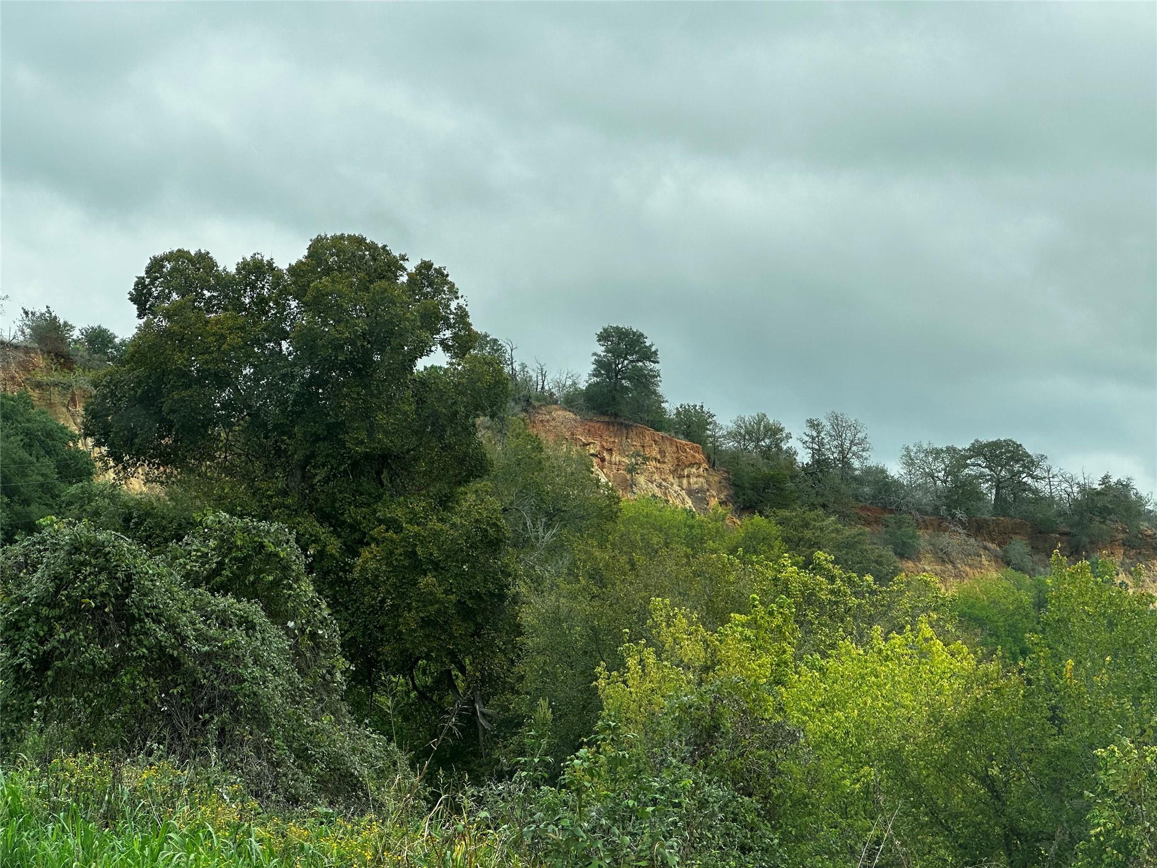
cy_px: 434
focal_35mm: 77
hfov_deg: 25.3
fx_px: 2574
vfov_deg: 19.1
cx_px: 578
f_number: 2.8
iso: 32
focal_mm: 9
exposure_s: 1/231
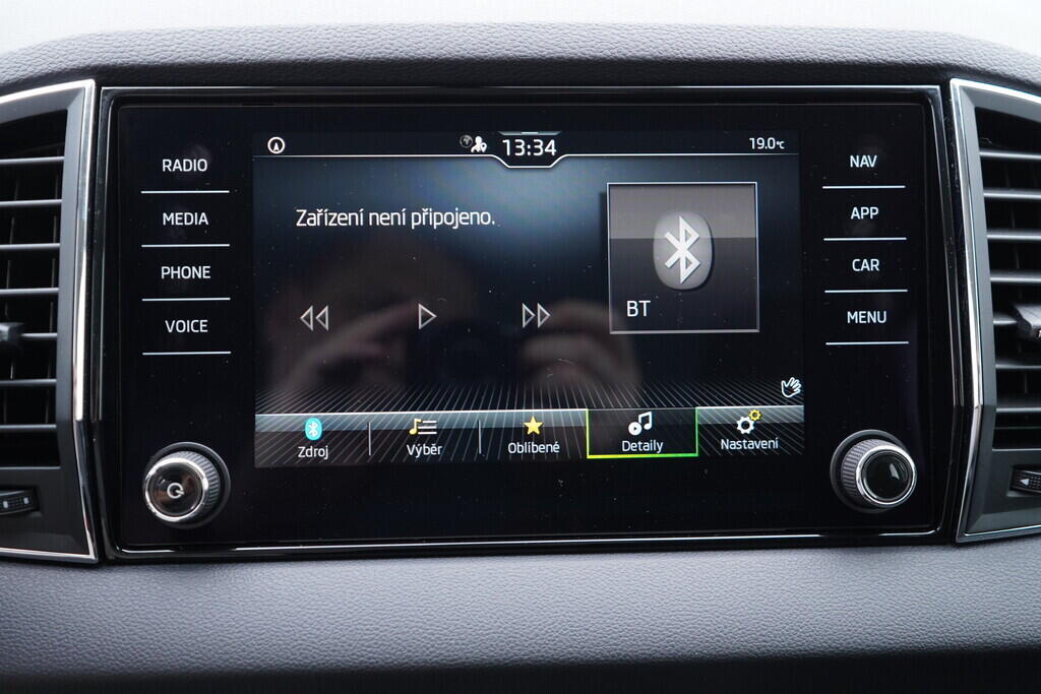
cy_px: 347
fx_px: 1041
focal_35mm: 36
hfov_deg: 53.1
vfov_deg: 36.9
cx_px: 520
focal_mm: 24
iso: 500
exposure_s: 1/40
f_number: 2.8
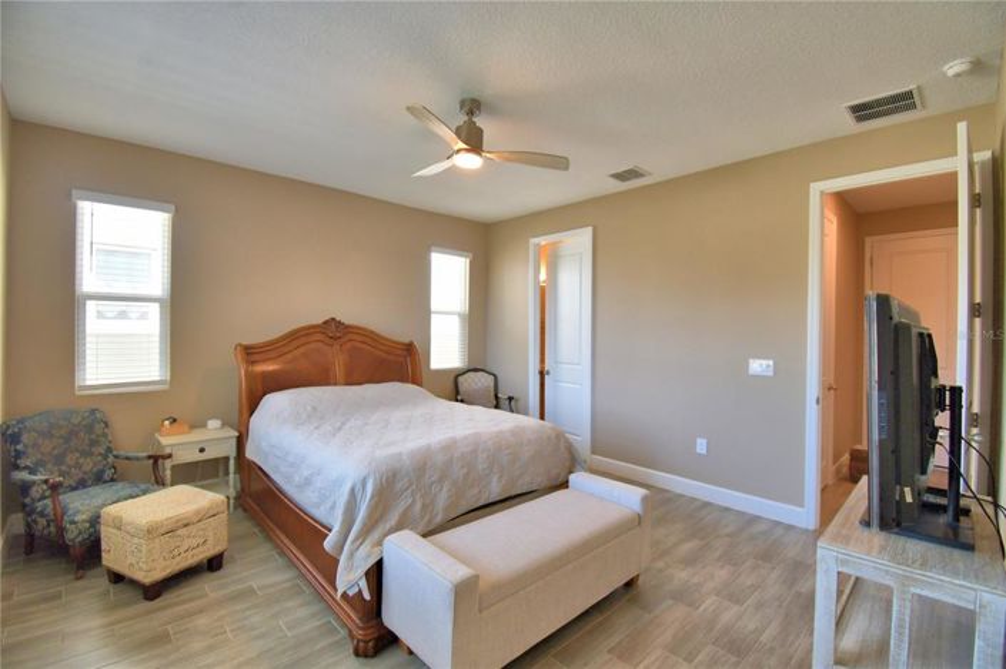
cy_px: 334
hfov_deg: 100.4
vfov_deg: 77.2
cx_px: 503
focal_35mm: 15
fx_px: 419
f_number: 4.5
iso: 400
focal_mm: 10
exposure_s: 1/100
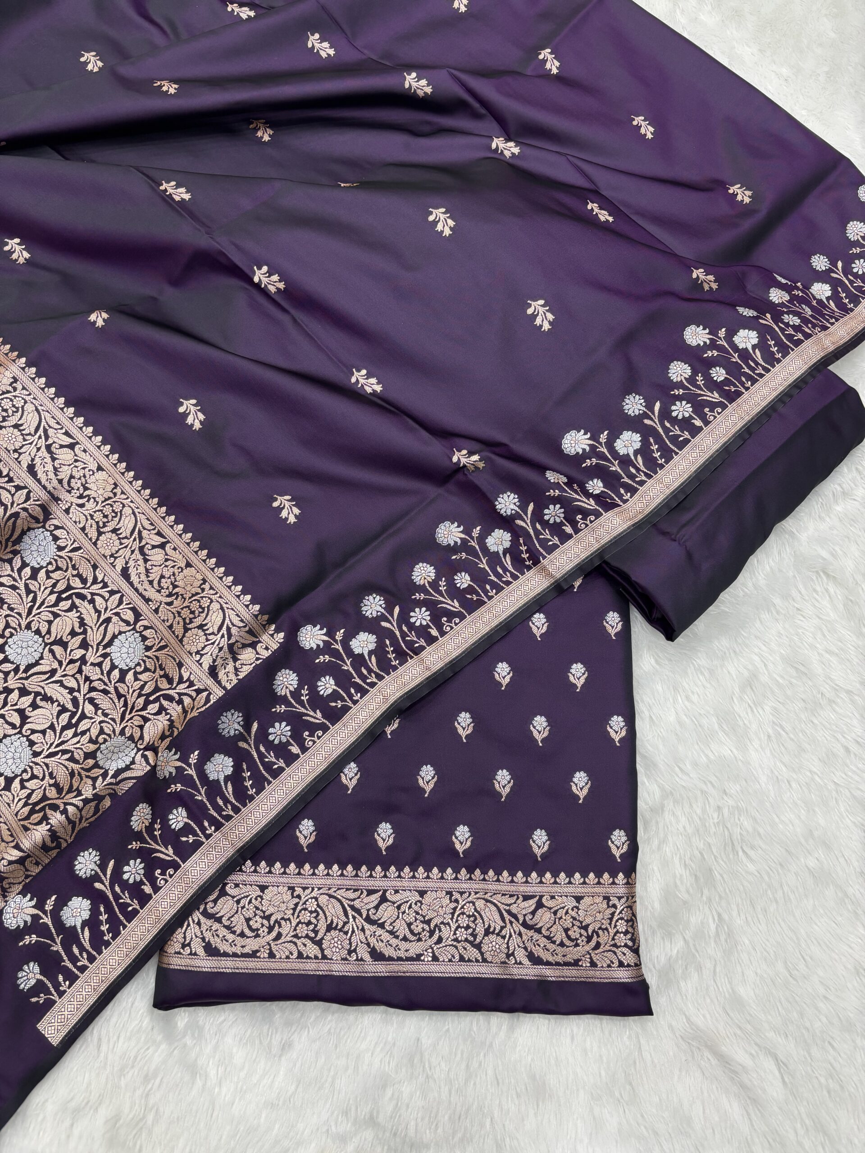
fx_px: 866
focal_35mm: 26
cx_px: 432
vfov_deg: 67.3
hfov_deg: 53.1
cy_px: 576
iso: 80
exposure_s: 1/50
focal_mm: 5.96
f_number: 1.6
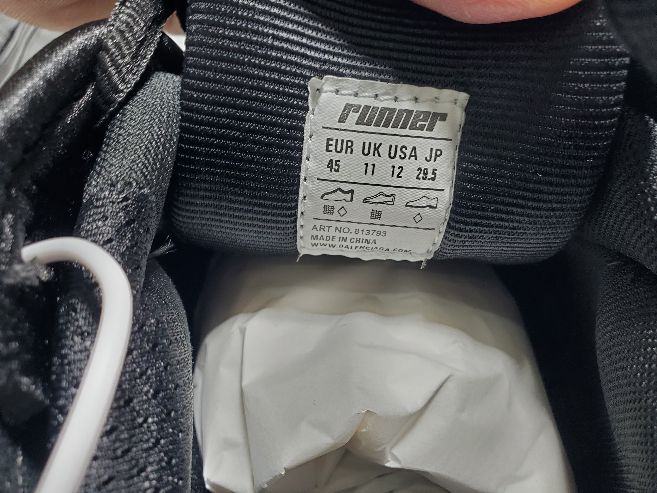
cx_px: 328
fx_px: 493
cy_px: 246
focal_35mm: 26
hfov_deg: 67.3
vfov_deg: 53.1
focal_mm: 4.3
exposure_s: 1/50
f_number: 2.4
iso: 50
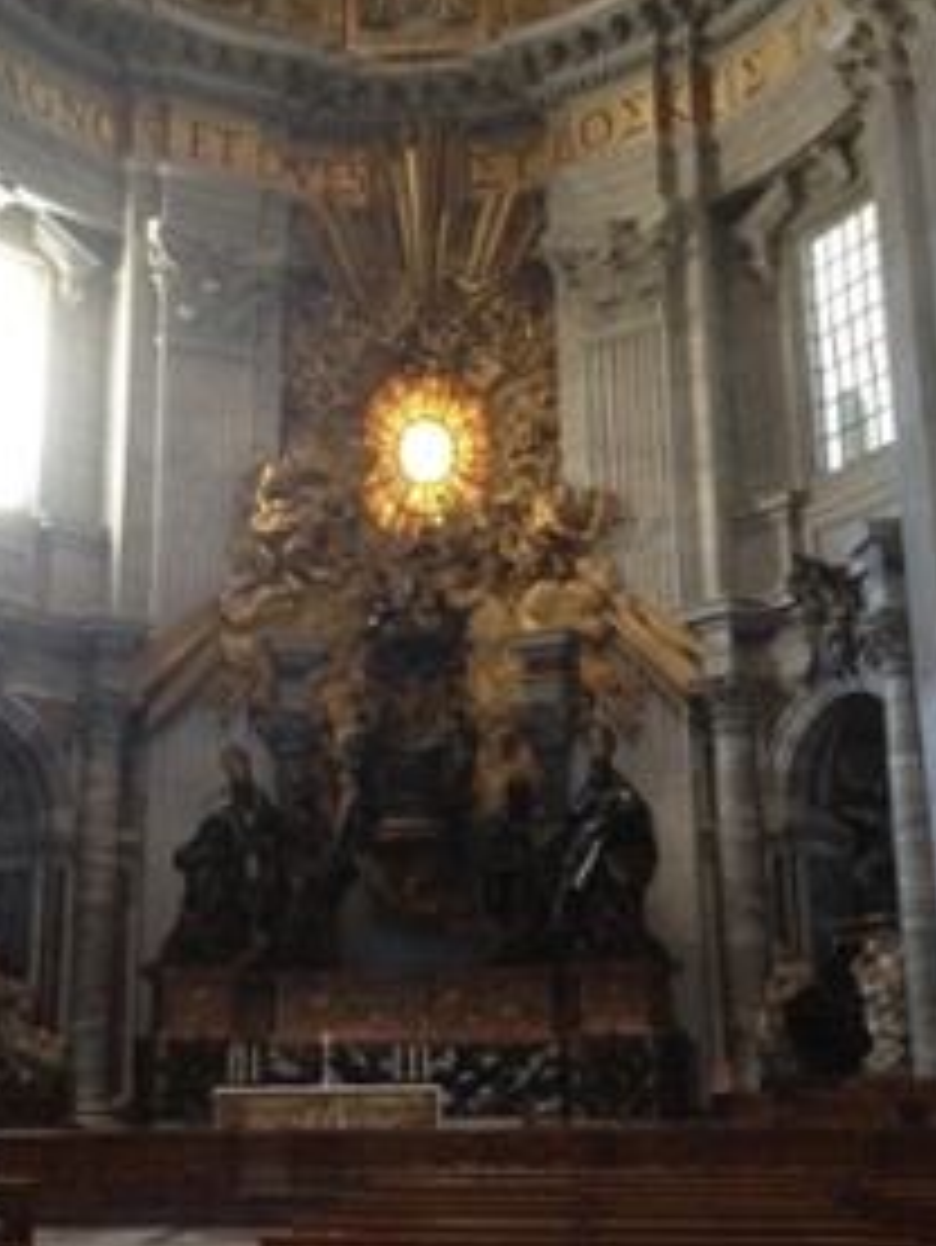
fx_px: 1909
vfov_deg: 36.1
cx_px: 389
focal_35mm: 53
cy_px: 562
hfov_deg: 27.5
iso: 400
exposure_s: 1/20
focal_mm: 4.28
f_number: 2.4
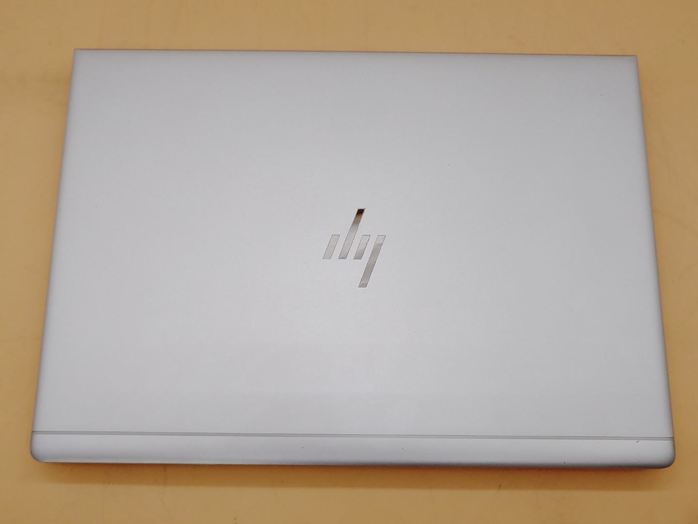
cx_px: 349
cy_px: 262
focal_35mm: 36
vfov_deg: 39.7
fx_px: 726
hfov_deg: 51.4
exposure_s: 1/355
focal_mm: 4.36
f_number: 1.8
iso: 50
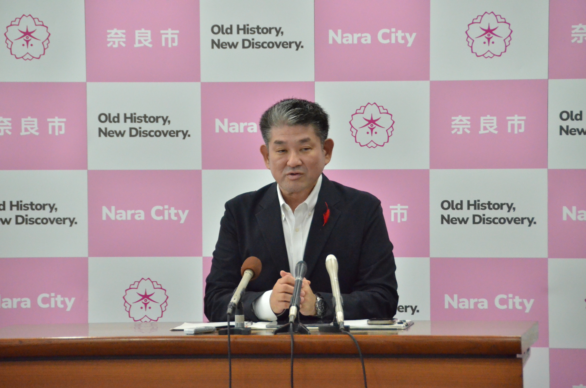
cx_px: 293
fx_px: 3655
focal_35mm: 225
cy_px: 194
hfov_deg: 9.2
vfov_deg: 6.1
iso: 4000
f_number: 5.6
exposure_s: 1/500
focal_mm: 150
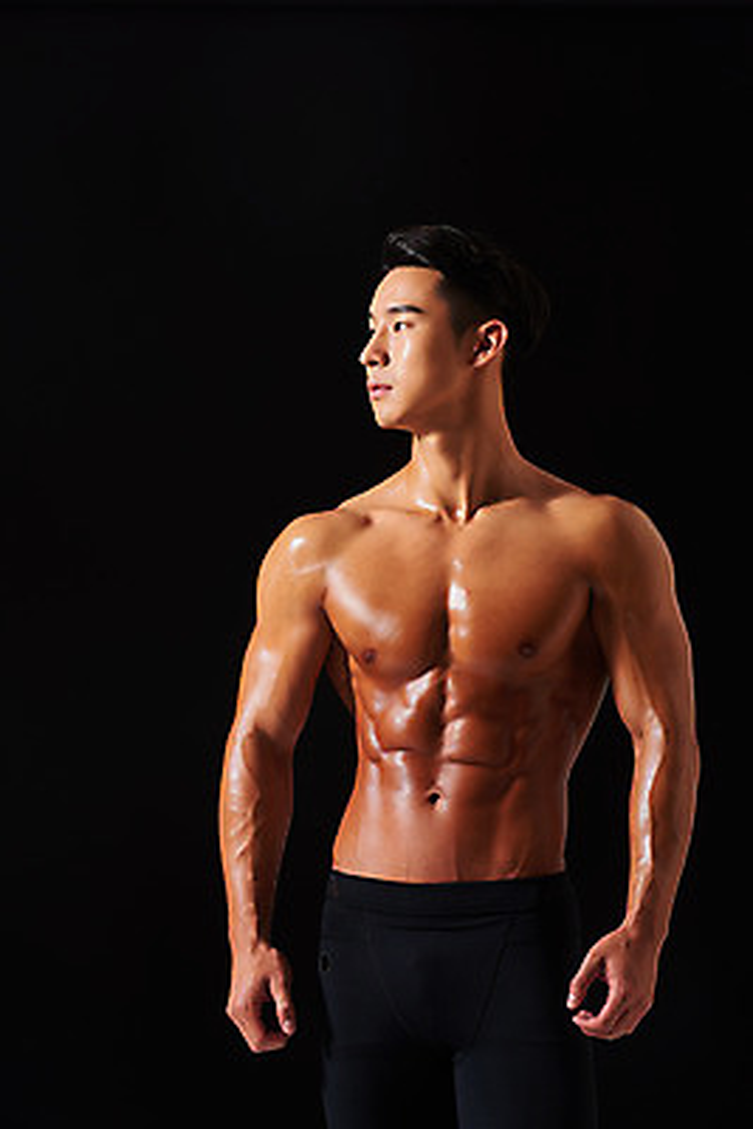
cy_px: 564
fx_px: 3824
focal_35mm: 122
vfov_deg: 16.8
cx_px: 376
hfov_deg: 11.2
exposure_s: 1/125
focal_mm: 122
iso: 100
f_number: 11
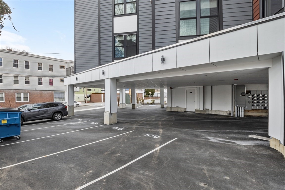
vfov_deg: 72.1
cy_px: 95
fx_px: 131
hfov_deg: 95.0
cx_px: 142
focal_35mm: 16
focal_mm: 11
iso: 100
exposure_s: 1/160
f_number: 5.6
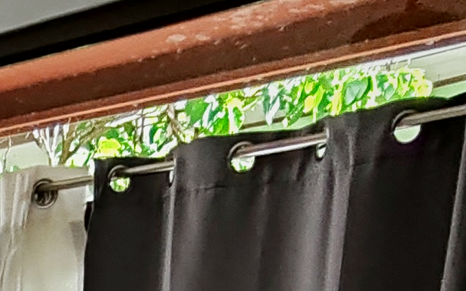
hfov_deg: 18.3
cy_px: 819
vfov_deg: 10.2
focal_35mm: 100
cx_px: -247
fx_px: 1270
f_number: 2.2
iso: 64
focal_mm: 1.96
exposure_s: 1/100
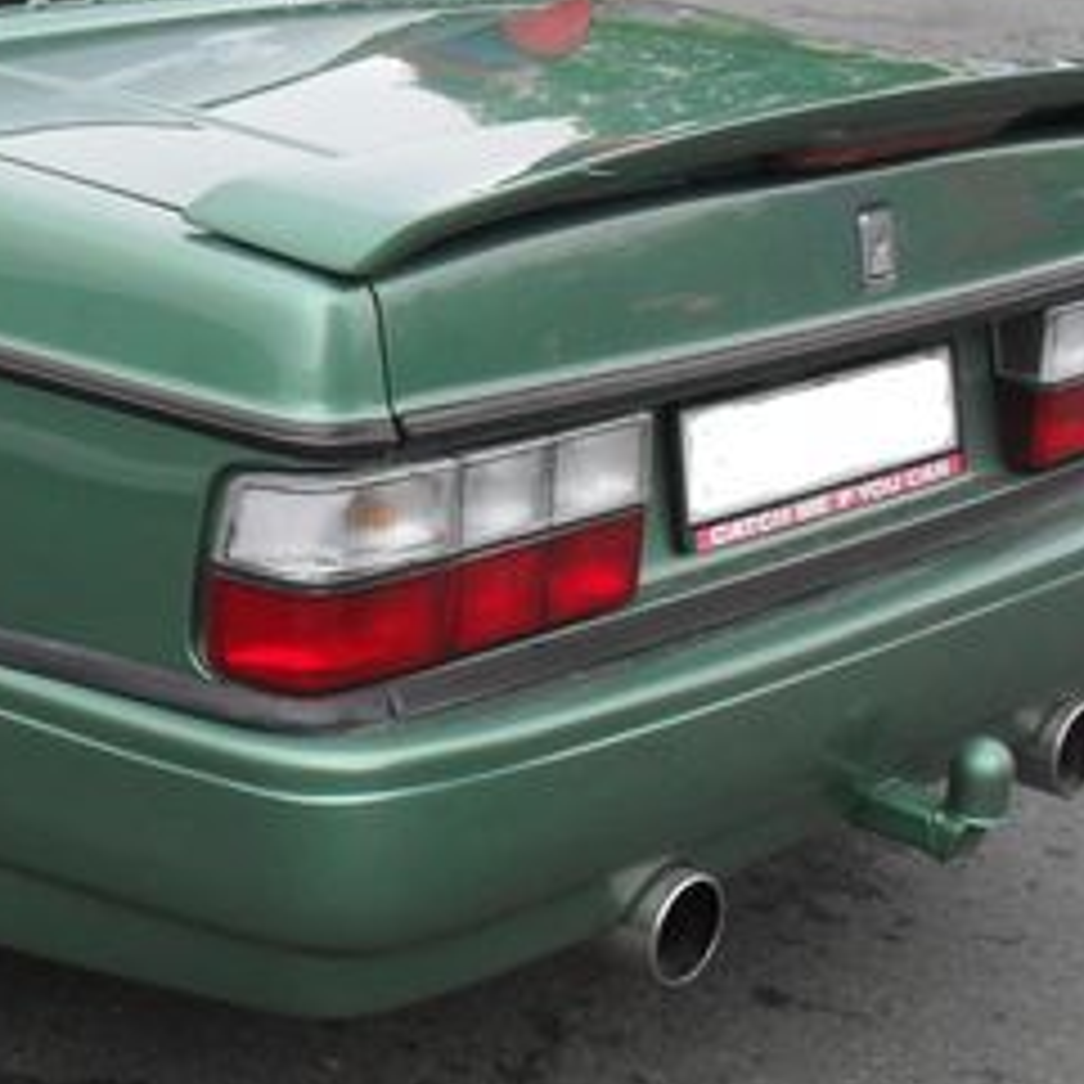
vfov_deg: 21.0
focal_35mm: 82
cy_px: 292
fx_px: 2905
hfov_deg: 20.1
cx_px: -130
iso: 100
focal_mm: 6.3
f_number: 3.2
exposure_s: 1/180
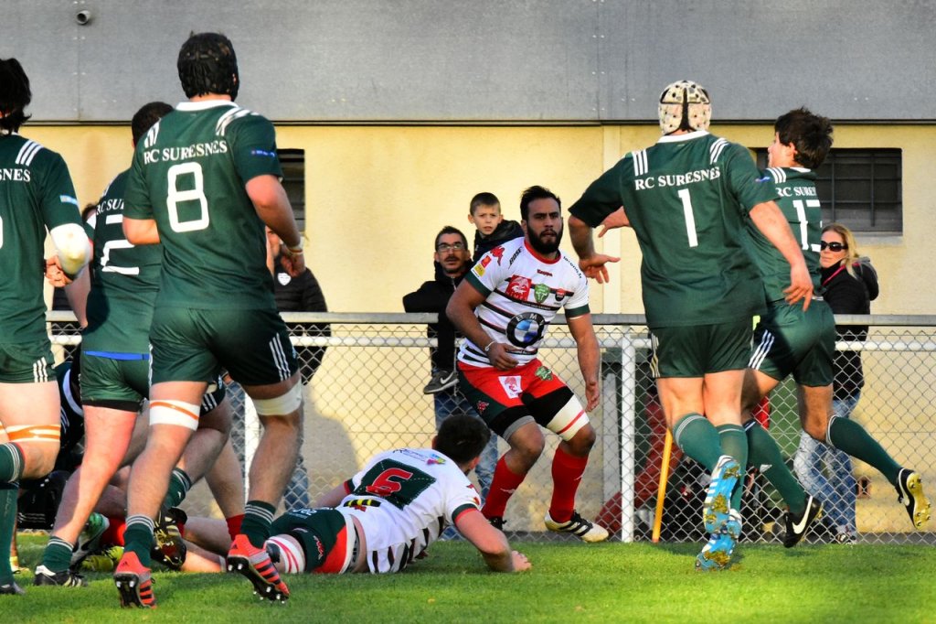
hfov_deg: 5.7
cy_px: 312
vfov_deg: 3.8
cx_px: 468
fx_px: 9356
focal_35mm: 360
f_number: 9
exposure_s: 1/1250
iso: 2500
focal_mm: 240
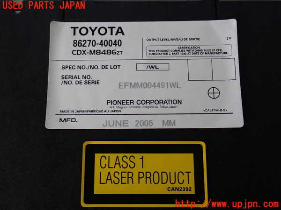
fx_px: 292
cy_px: 105
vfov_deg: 39.7
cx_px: 140
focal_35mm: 36
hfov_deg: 51.4
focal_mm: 6.37
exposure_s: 1/40
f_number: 2.5
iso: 200
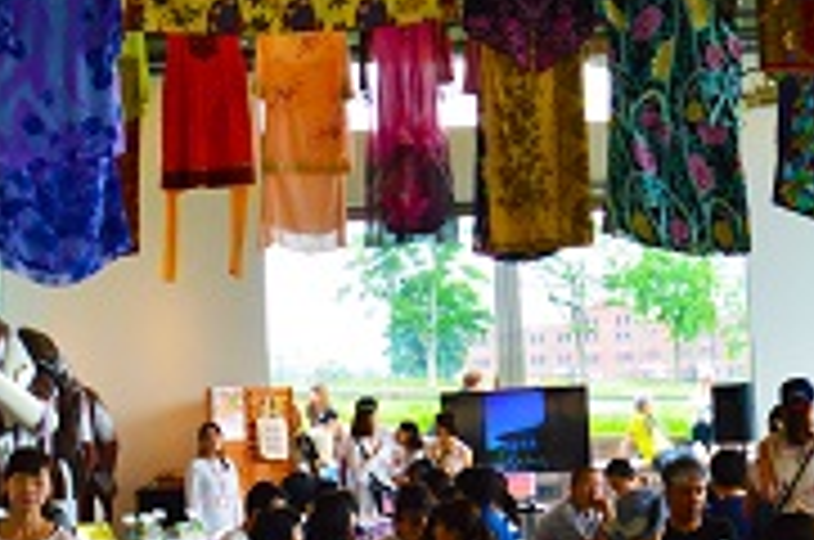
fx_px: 2099
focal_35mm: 93
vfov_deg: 14.6
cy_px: 130
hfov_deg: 21.7
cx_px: 627
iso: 400
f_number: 8
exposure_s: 1/80
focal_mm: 22
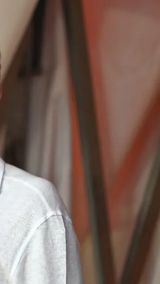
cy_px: 142
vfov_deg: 3.4
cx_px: -54
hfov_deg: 1.9
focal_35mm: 632
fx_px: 4766
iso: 800
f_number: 2.8
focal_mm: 400
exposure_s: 1/400
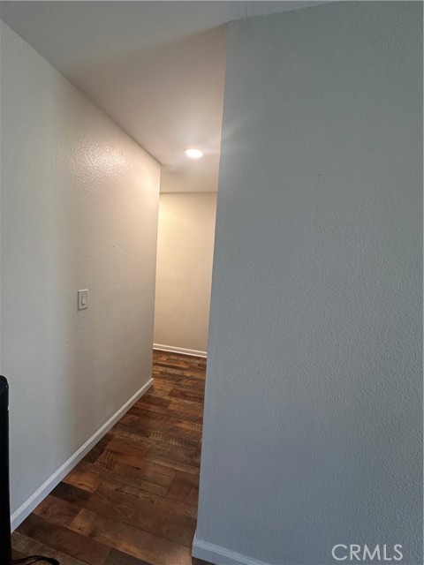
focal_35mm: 14
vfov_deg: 102.1
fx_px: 229
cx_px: 212
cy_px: 282
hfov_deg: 85.7
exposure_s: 1/120
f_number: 2.2
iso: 200
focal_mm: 2.22
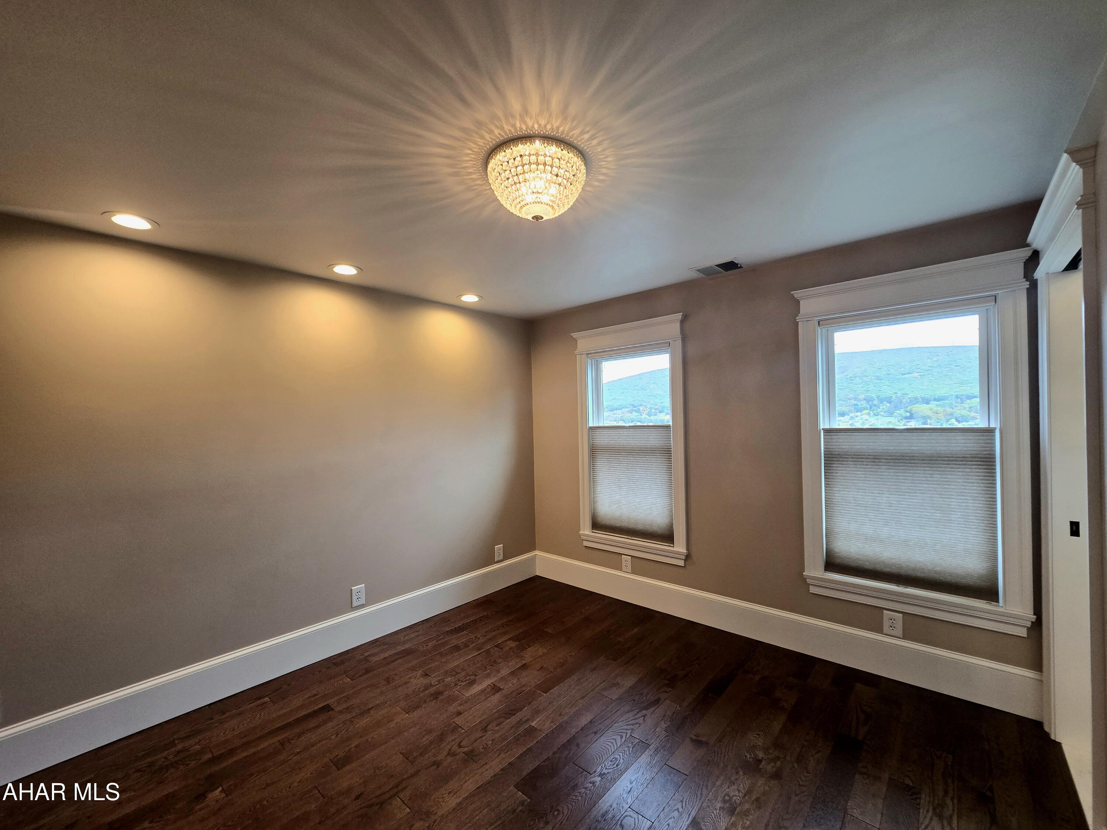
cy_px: 415
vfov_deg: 89.9
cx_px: 554
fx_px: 416
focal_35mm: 13
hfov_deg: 106.2
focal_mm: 2.2
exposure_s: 1/60.2
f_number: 2.2
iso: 80
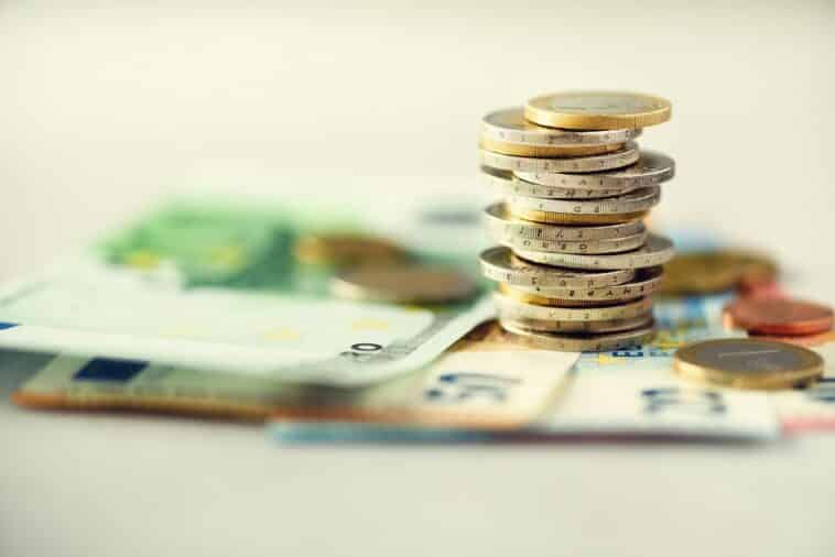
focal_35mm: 105
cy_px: 278
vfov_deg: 13.1
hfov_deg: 19.4
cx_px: 418
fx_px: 2436
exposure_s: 1/125
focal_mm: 105
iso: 400
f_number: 3.2
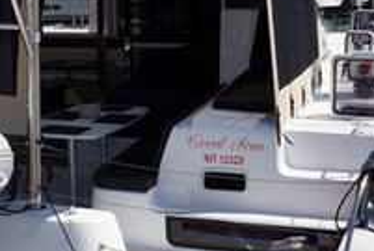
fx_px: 802
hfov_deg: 25.7
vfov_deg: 17.8
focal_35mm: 77
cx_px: 67
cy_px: 88
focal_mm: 9.1
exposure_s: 1/800
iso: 125
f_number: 6.3
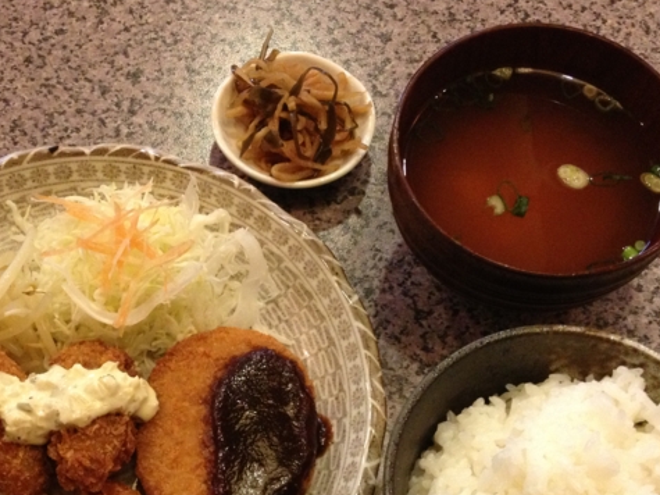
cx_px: 258
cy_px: 380
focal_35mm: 59
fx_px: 1125
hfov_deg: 32.6
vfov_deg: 24.5
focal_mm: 4.28
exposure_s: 1/20
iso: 320
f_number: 2.4
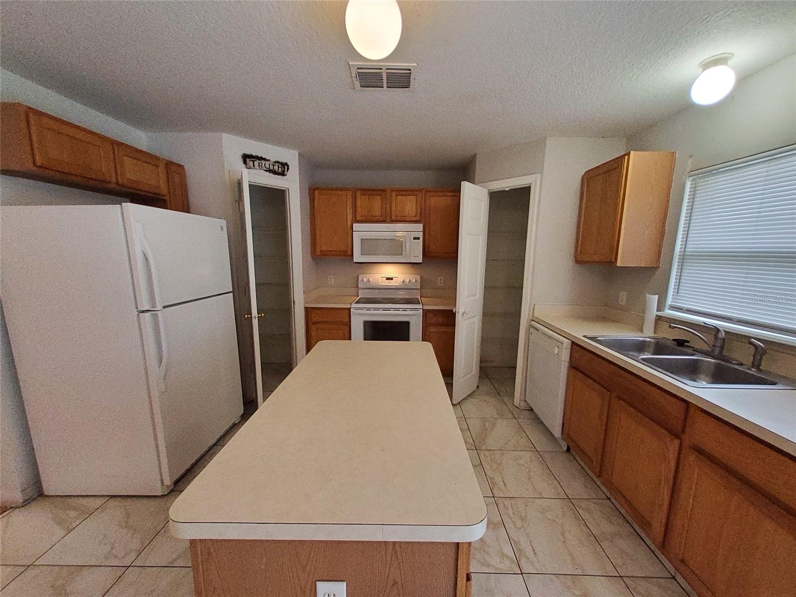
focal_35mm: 13
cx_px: 398
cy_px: 298
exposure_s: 1/60
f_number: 2.2
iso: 200
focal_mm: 1.13
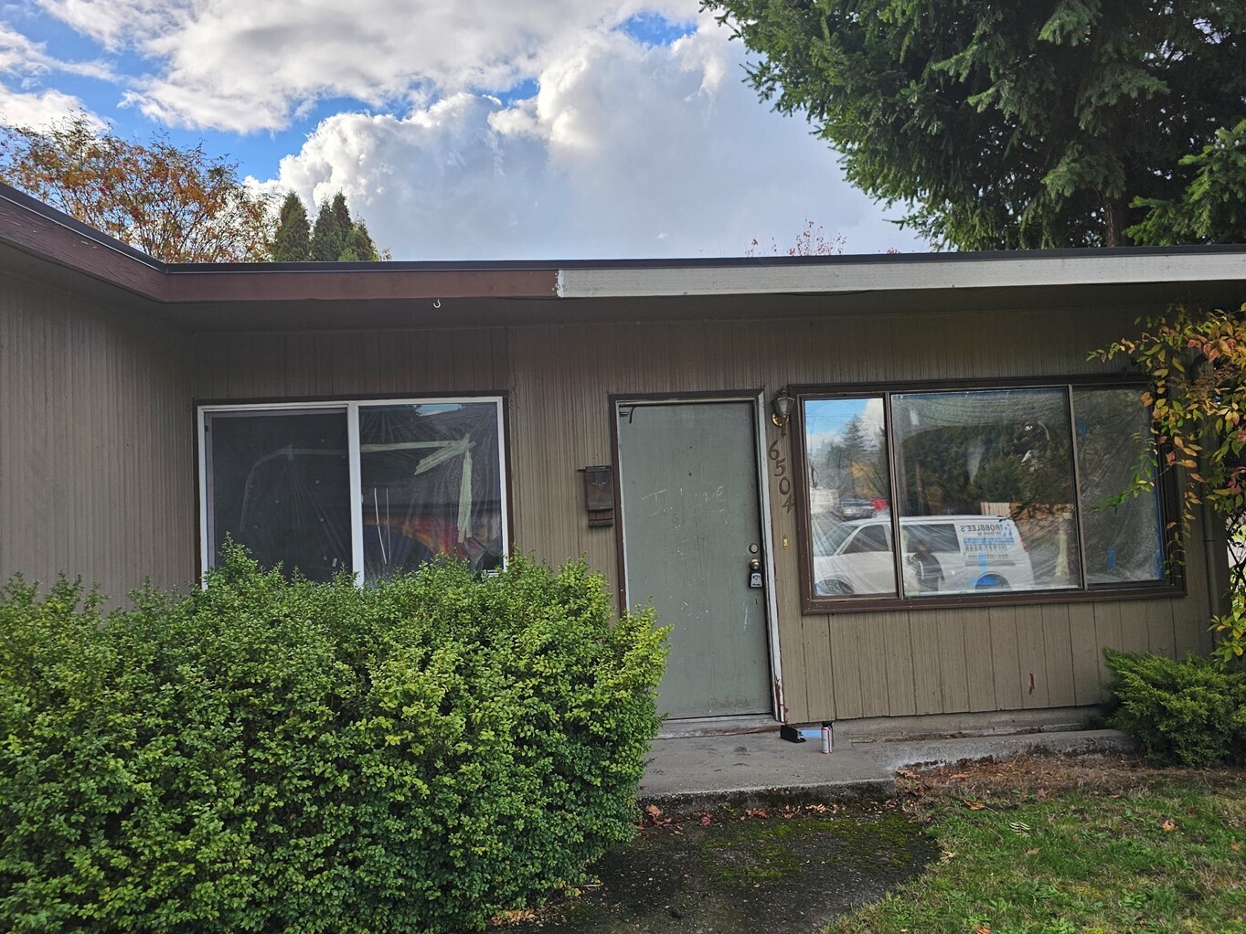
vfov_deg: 51.3
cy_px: 466
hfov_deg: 65.3
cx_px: 635
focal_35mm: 27
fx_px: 972
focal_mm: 6.3
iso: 10
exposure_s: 1/242
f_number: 1.7
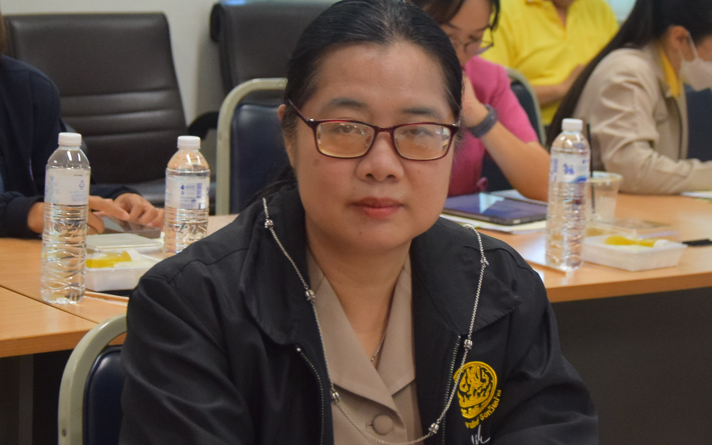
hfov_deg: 17.7
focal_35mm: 118
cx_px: 405
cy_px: 265
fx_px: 2290
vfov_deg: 11.1
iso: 1250
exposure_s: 1/160
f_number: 4.8
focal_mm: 42
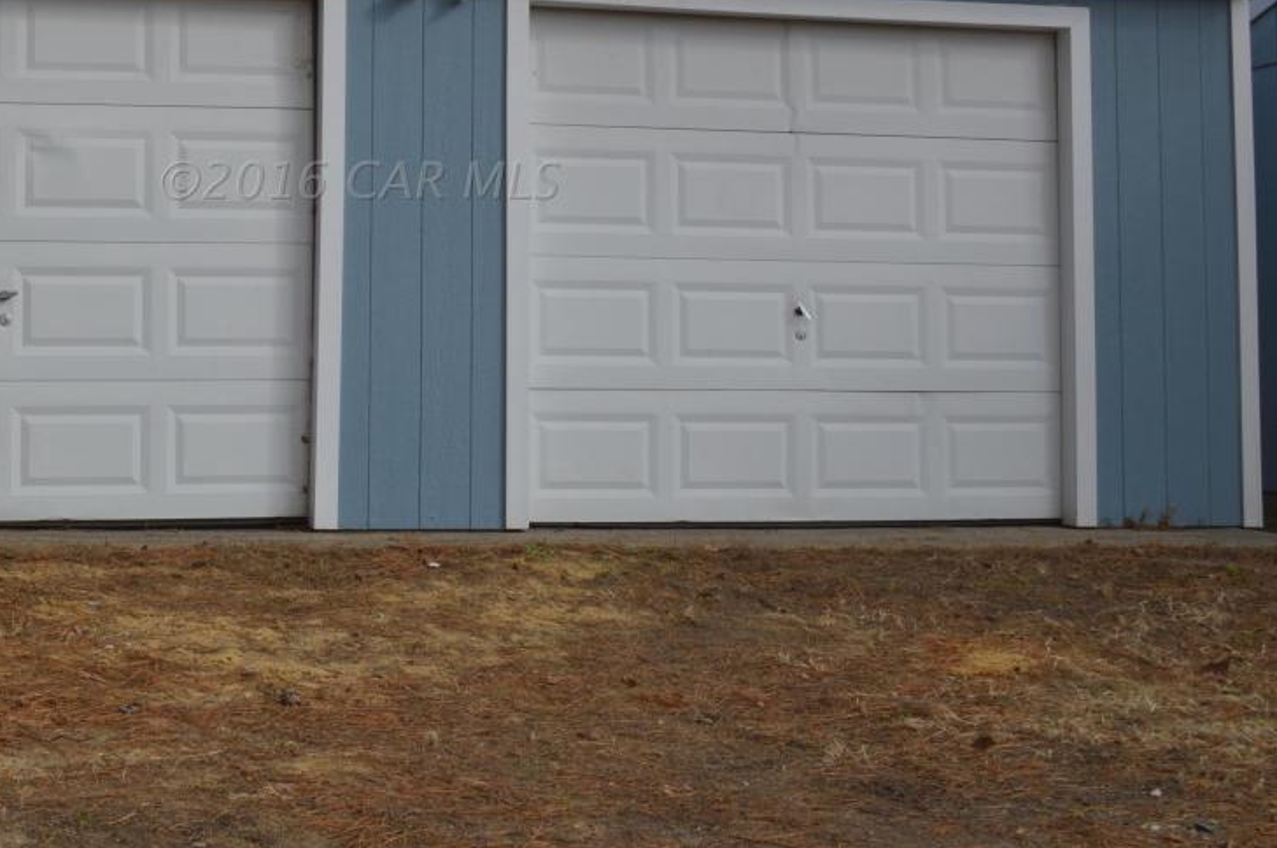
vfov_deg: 23.4
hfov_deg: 34.5
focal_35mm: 57
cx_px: 359
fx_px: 2019
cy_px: 180
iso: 100
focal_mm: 24
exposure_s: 1/250
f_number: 8
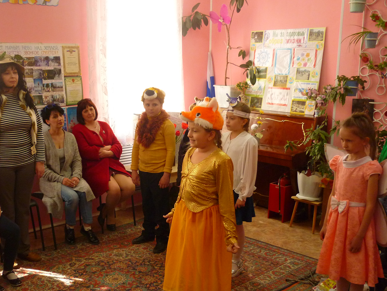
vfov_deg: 35.9
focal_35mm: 40
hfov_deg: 46.6
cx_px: 160
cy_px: 161
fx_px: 447
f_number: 2.8
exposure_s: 1/60
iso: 320
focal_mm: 5.5
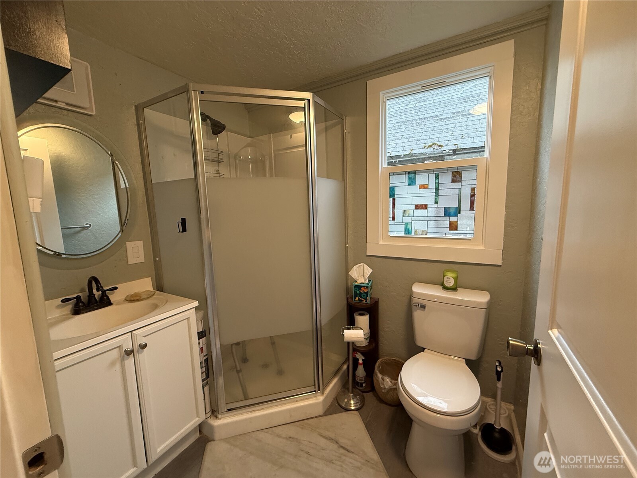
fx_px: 258
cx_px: 318
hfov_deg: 102.1
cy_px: 239
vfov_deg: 85.7
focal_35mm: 14
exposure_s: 1/120
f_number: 2.2
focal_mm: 2.22
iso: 320
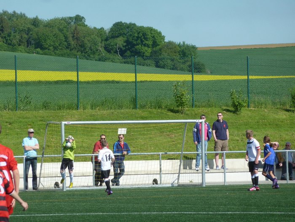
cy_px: 111
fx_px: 2557
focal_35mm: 300
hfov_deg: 6.6
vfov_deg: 5.0
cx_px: 148
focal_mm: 49.2
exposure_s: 1/800
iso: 160
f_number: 4.9
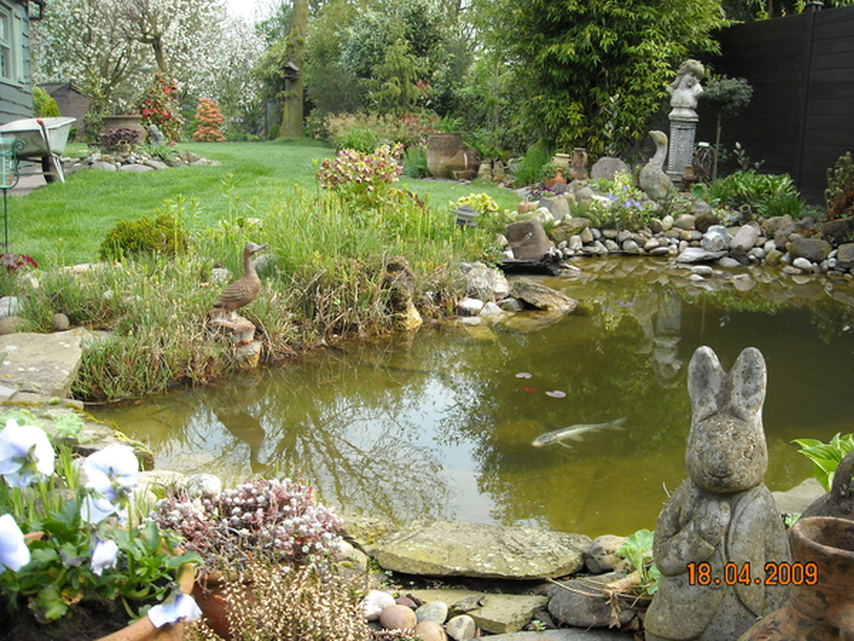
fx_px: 863
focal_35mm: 35
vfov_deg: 40.7
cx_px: 427
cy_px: 320
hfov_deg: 52.6
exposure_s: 1/176
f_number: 2.8
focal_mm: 5.7
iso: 64
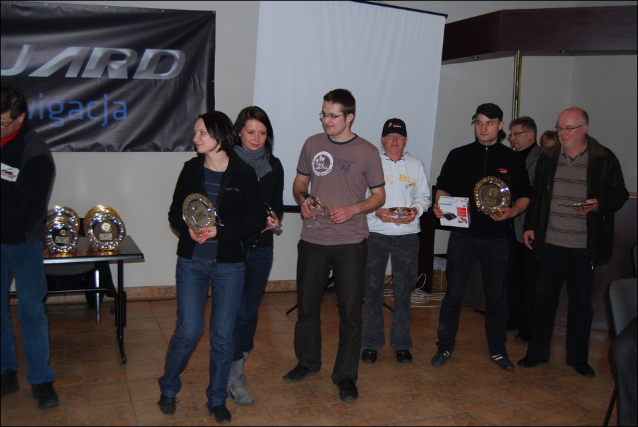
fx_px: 692
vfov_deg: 34.3
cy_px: 214
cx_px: 319
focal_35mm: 39
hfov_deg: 49.5
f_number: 4
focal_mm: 26
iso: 200
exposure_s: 1/60
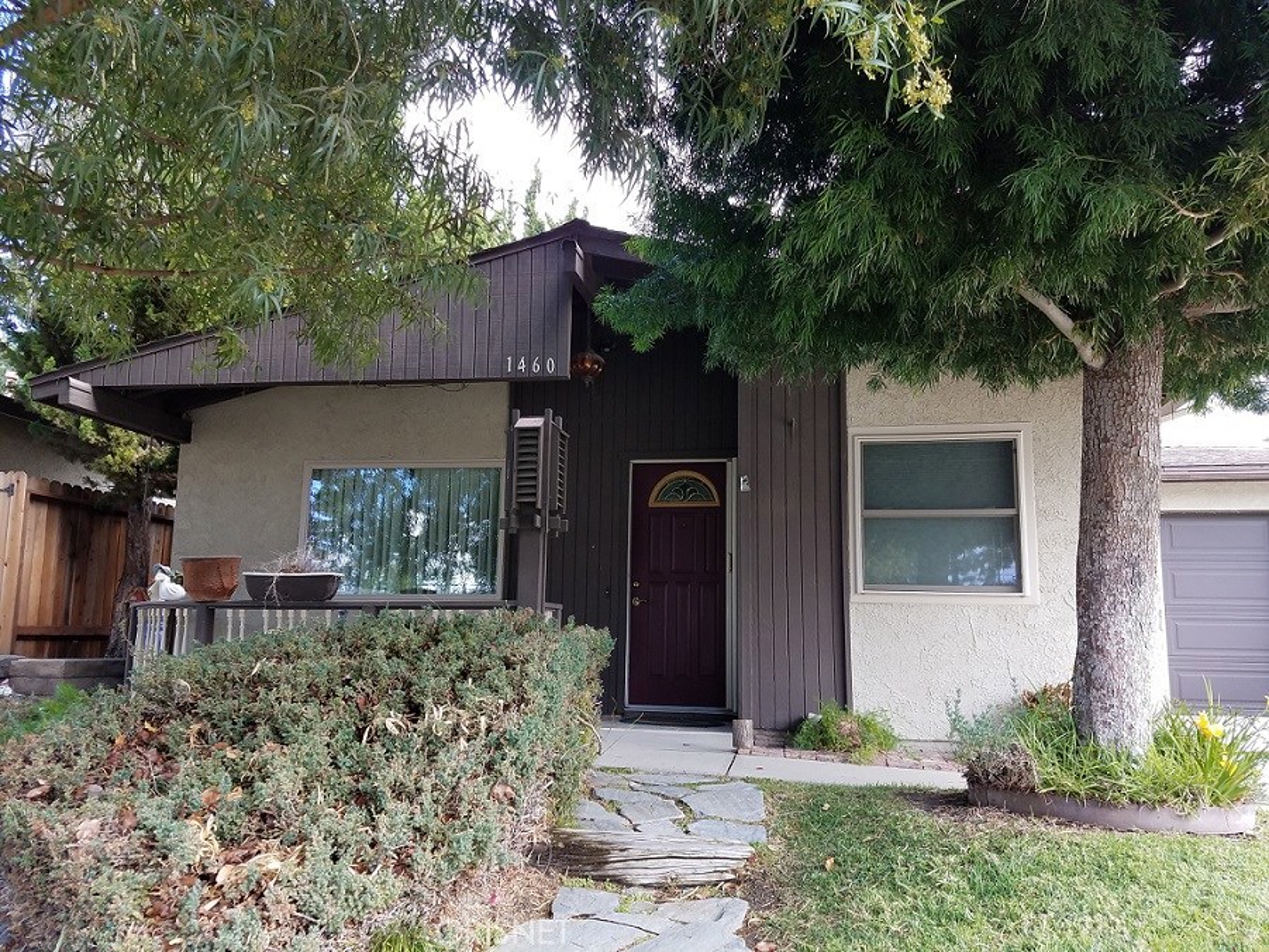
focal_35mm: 26
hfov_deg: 67.3
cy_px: 476
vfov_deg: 53.1
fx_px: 953
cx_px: 634
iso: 40
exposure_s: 1/142
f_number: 1.7
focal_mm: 4.2
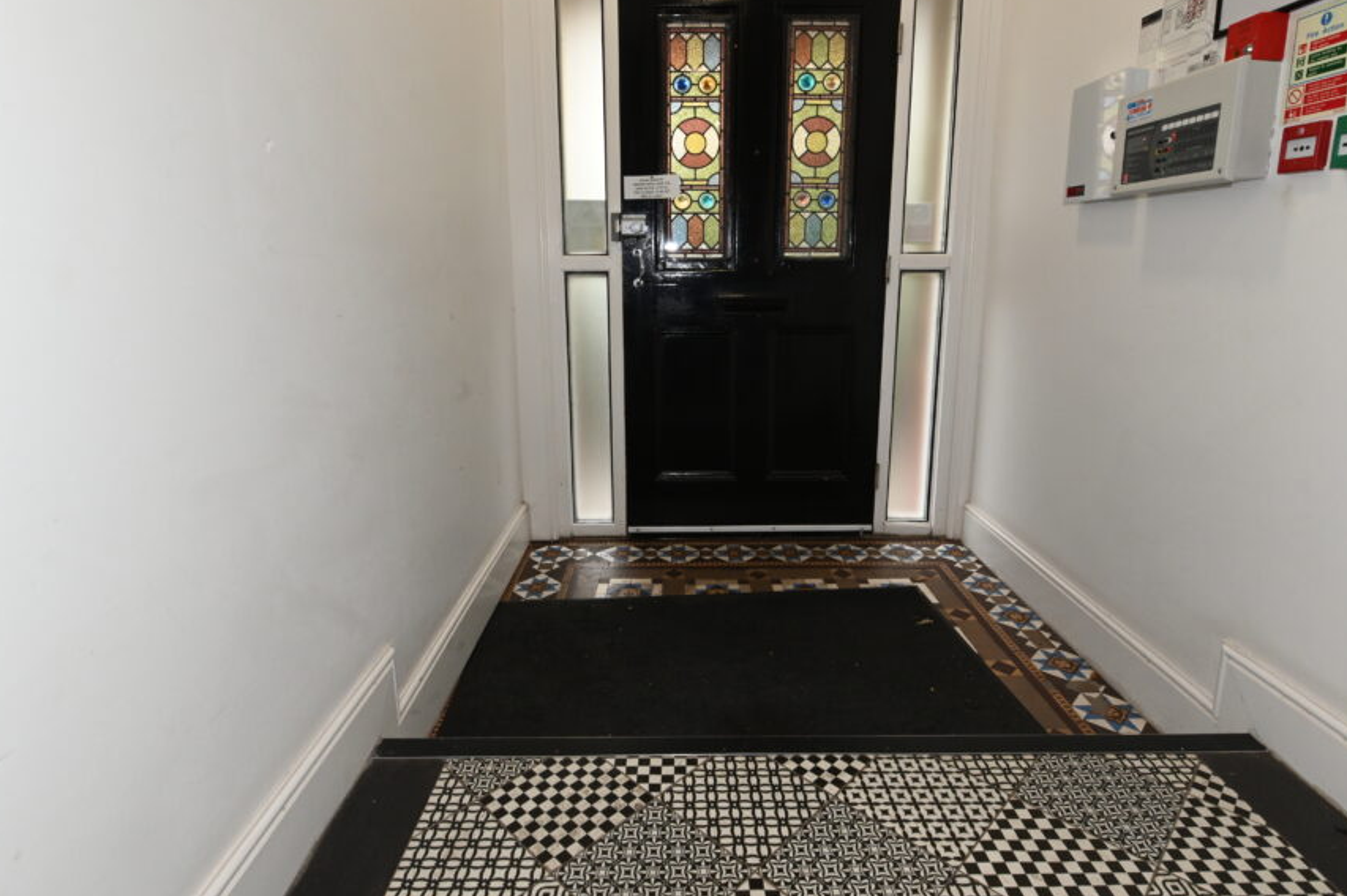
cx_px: 662
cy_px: 400
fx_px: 673
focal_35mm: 18
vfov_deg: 67.2
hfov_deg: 90.0
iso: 2000
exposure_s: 1/60
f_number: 10
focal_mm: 15
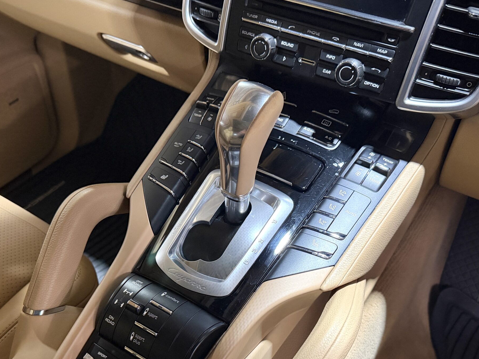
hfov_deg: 53.8
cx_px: 214
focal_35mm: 34
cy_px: 249
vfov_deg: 41.1
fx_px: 470
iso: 800
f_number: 1.78
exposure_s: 1/50
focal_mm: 6.76
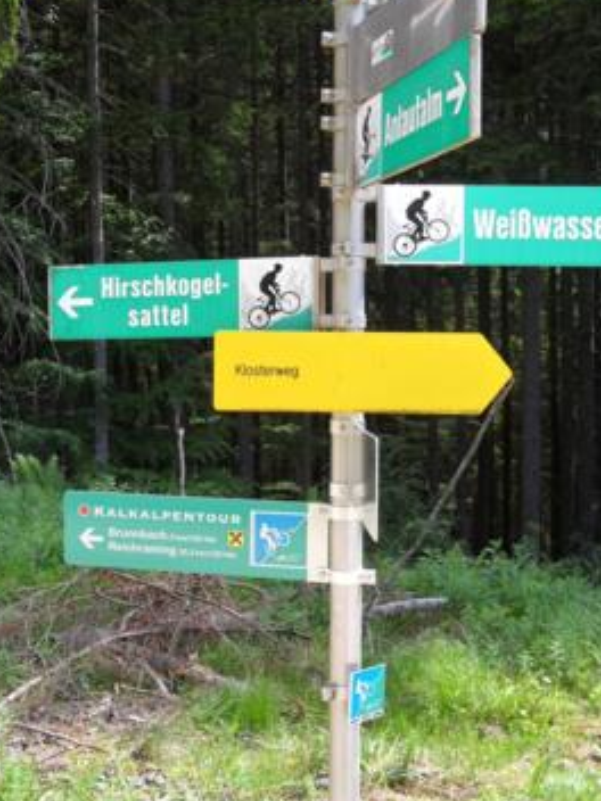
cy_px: 360
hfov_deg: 29.1
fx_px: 1157
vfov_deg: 38.1
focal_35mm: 50
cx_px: 344
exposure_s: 1/180
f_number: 3.6
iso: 80
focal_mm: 6.5
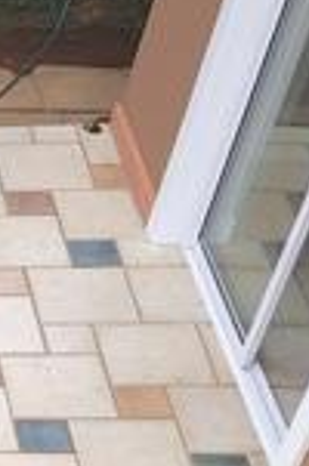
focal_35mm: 127
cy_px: 559
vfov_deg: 15.6
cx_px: -624
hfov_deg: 8.8
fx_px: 1643
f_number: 1.8
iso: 80
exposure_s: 1/180
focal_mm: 6.4
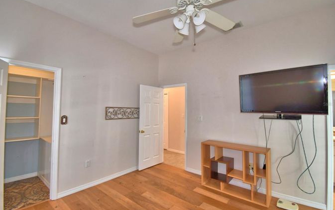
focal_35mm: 16
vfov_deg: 71.3
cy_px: 104
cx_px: 168
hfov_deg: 97.8
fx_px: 146
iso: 640
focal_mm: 10
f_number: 4.5
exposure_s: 1/30
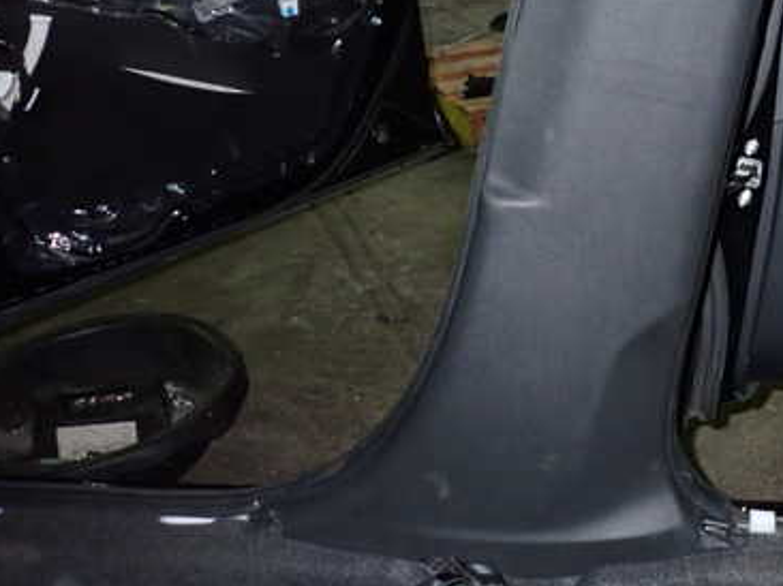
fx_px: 927
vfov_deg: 34.5
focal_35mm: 41
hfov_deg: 43.6
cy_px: 165
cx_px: 631
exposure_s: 1/30
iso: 640
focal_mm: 4.5
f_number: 5.6
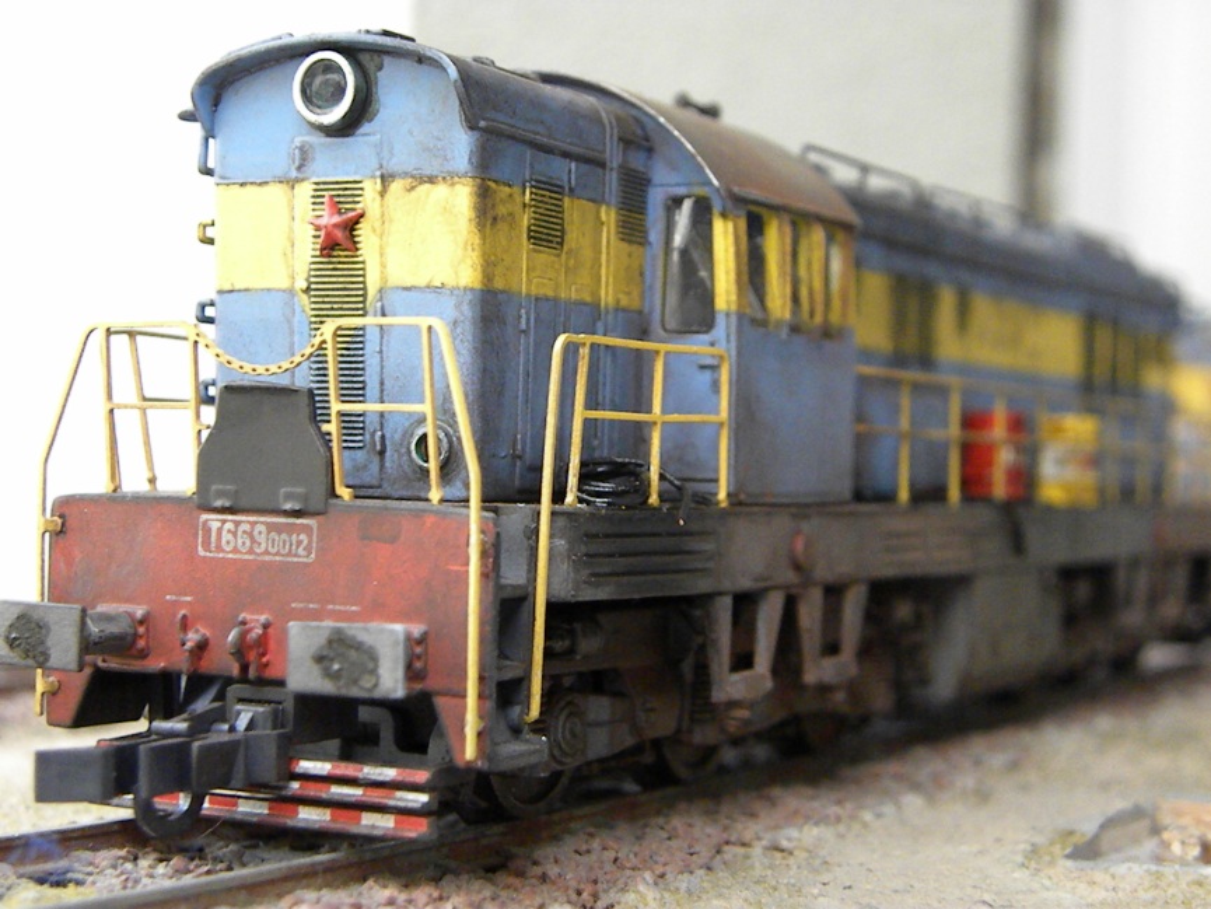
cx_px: 606
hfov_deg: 29.4
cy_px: 454
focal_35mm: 66
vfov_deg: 22.3
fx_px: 2309
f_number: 3.5
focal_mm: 11.8
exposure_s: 1/310
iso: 1028
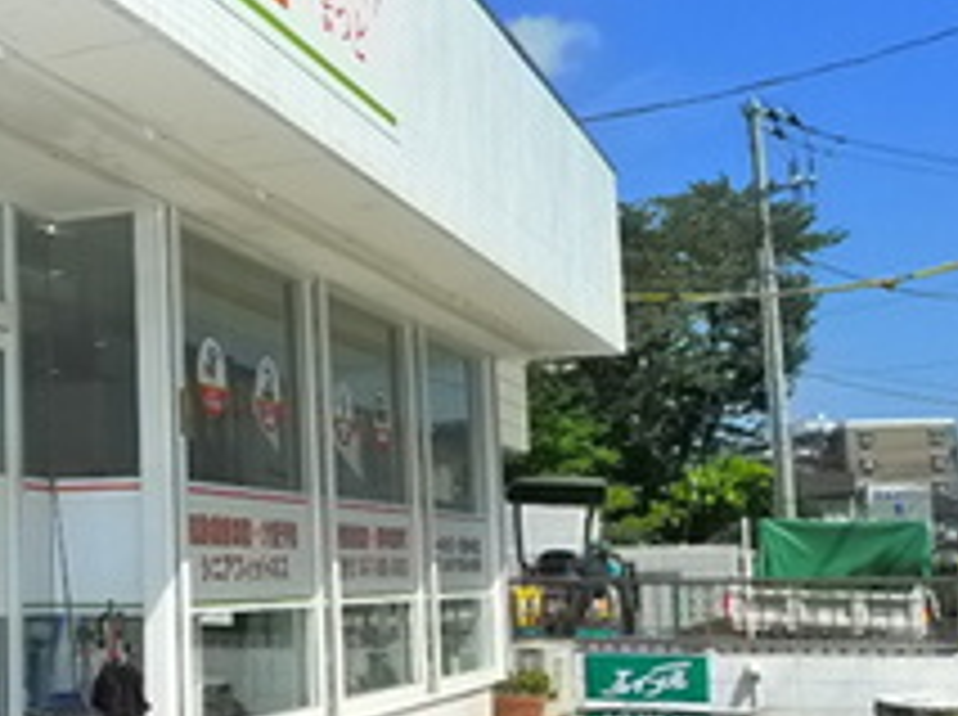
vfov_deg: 18.6
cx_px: -310
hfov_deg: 22.1
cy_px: 349
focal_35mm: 79
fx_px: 2183
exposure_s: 1/800
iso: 400
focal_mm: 5.1
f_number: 4.5
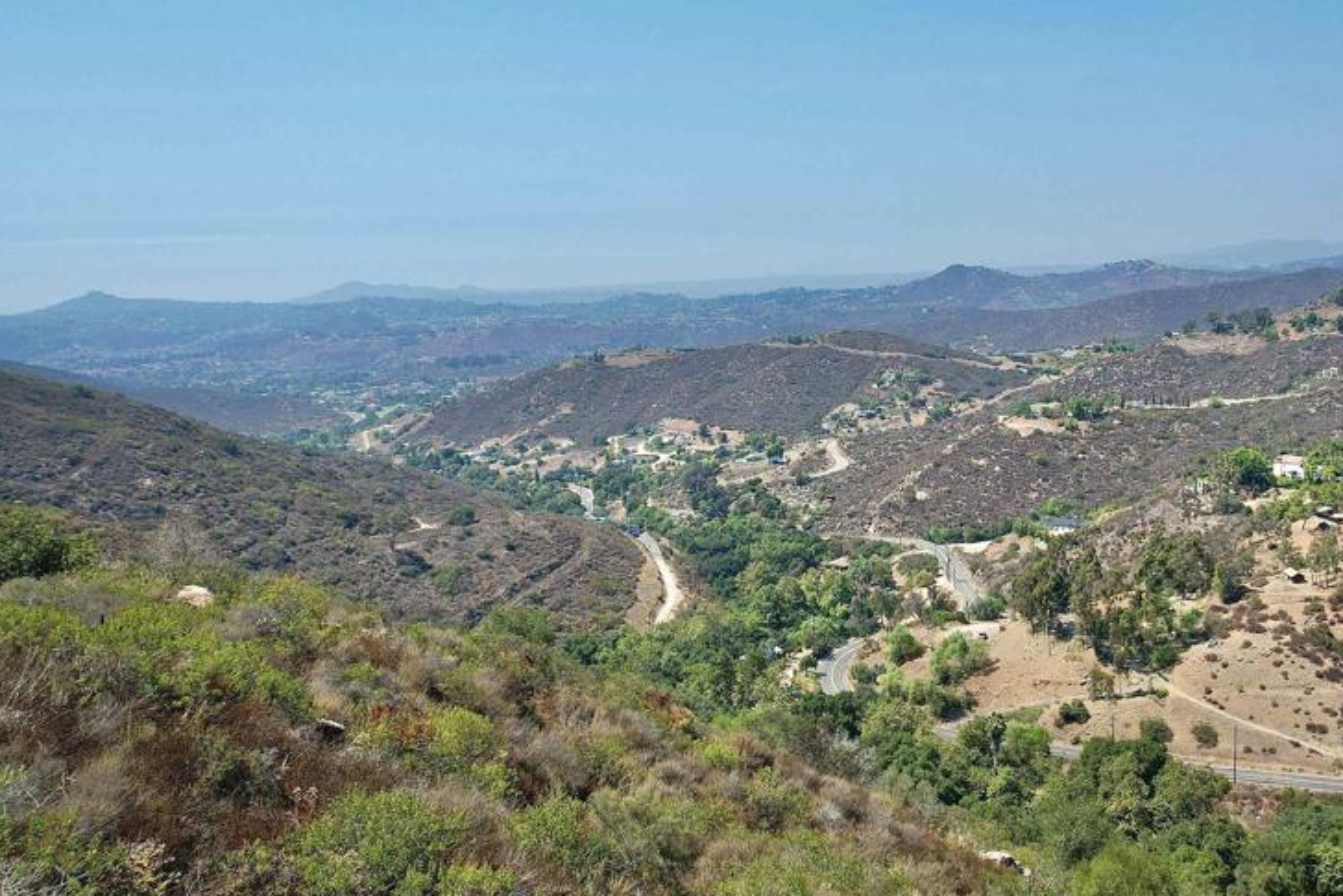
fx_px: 1157
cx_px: 905
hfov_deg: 58.8
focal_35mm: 31
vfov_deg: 42.3
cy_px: 415
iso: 100
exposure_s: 1/2000
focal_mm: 8.38
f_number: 2.8
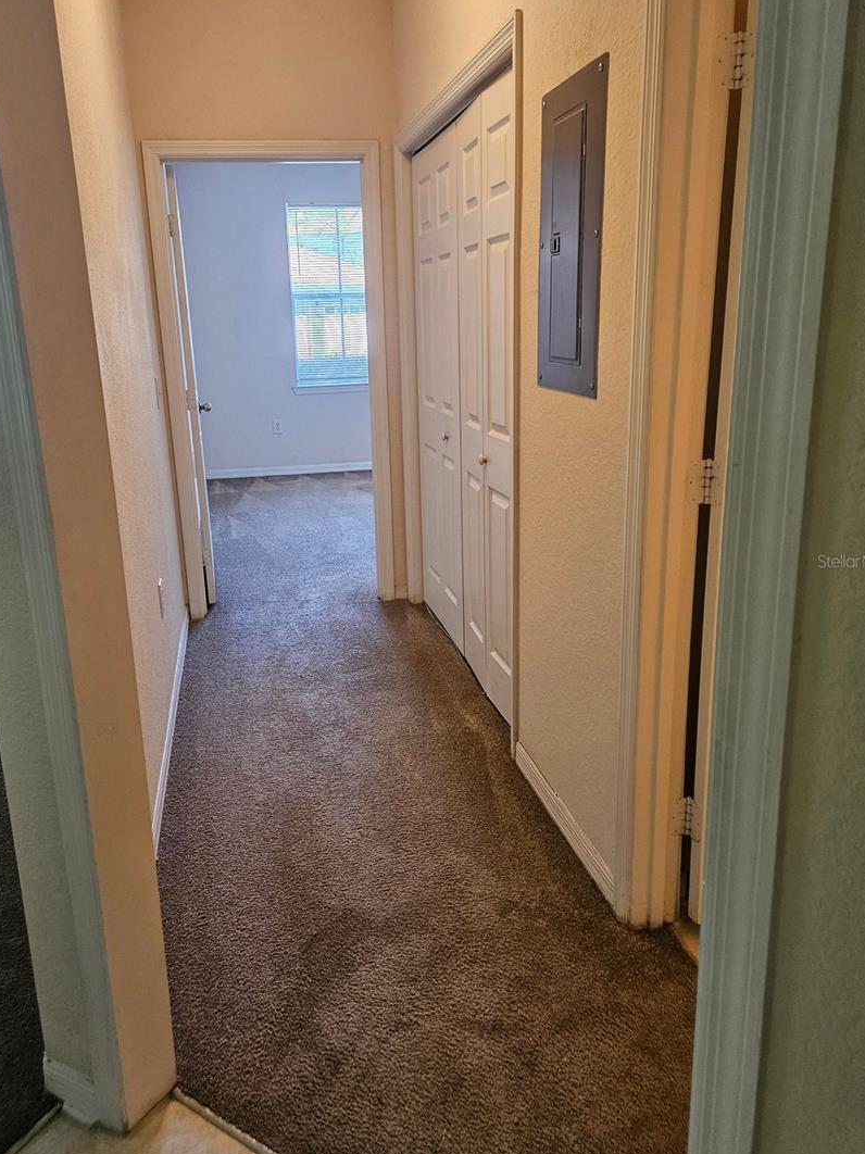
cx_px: 405
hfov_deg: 53.0
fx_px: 867
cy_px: 561
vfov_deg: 67.3
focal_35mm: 26
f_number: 1.8
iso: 200
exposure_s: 1/120
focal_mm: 5.4
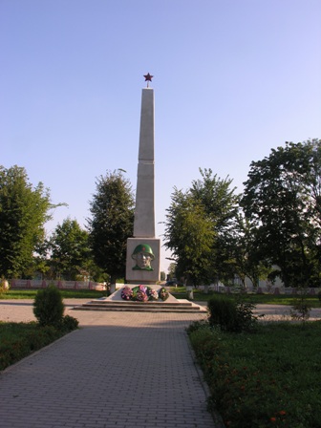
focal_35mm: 35
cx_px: 160
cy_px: 214
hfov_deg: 40.7
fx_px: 433
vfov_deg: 52.6
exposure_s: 1/152
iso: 50
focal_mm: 8.9
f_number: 5.6
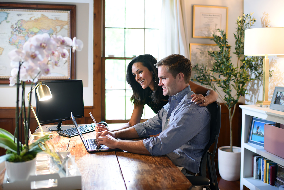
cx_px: 142
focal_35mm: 35
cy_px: 95
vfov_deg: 37.9
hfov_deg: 54.4
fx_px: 276
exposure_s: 1/250
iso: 1250
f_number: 2.2
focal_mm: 35
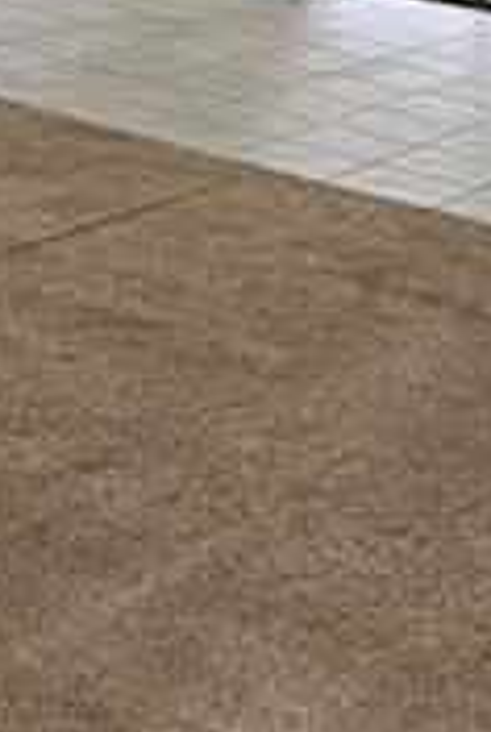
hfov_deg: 12.3
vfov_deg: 19.3
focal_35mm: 99
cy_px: -158
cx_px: -483
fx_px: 2017
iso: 250
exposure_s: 1/60
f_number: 2.2
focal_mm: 2.22
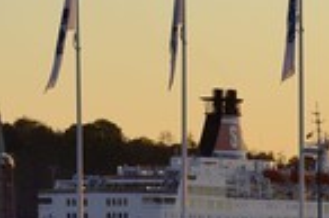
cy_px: 196
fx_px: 5002
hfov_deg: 3.8
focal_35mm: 548
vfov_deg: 2.5
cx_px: 435
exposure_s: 1/160
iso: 200
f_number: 10
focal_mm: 190
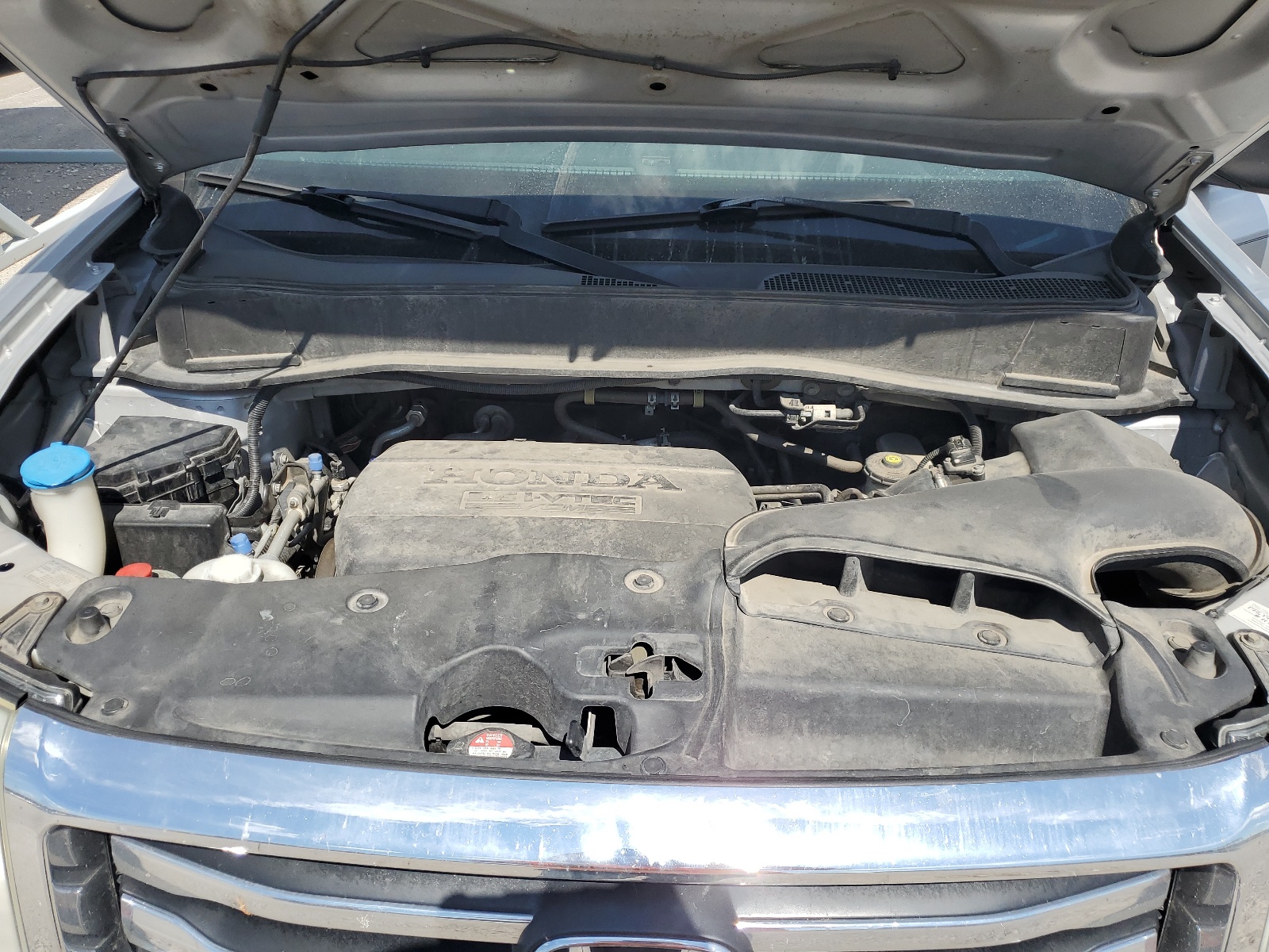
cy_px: 476
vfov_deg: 53.1
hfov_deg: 67.3
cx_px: 634
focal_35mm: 26
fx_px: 953
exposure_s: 1/3333
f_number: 1.5
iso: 50
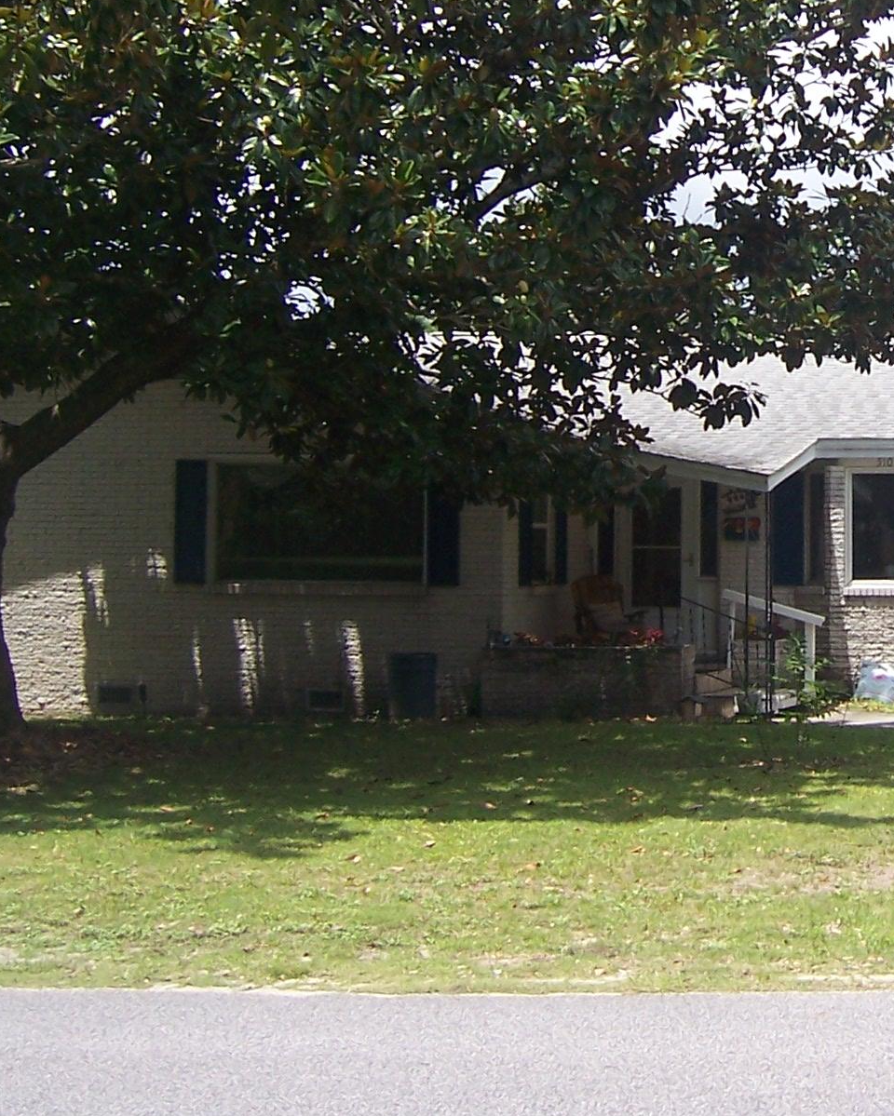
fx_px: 2479
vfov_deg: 25.2
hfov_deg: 19.7
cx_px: 935
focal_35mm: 75
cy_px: 367
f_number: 3
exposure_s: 1/750
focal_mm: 6
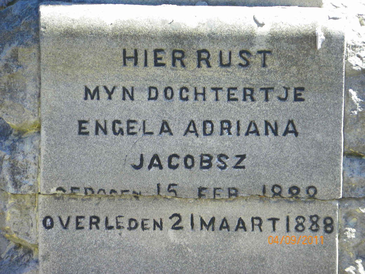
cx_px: 182
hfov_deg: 5.3
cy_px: 137
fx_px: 3975
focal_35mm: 377
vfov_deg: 3.9
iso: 64
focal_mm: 67.2
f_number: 5
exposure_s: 1/80
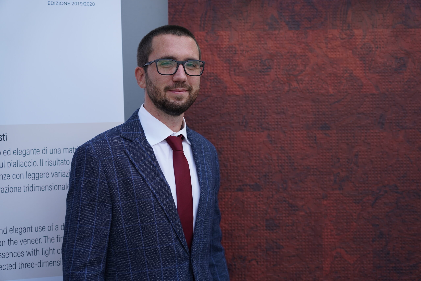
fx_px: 994
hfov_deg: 23.9
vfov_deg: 16.1
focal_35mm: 85
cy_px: 140
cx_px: 210
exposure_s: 1/125
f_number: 4
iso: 320
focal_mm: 85
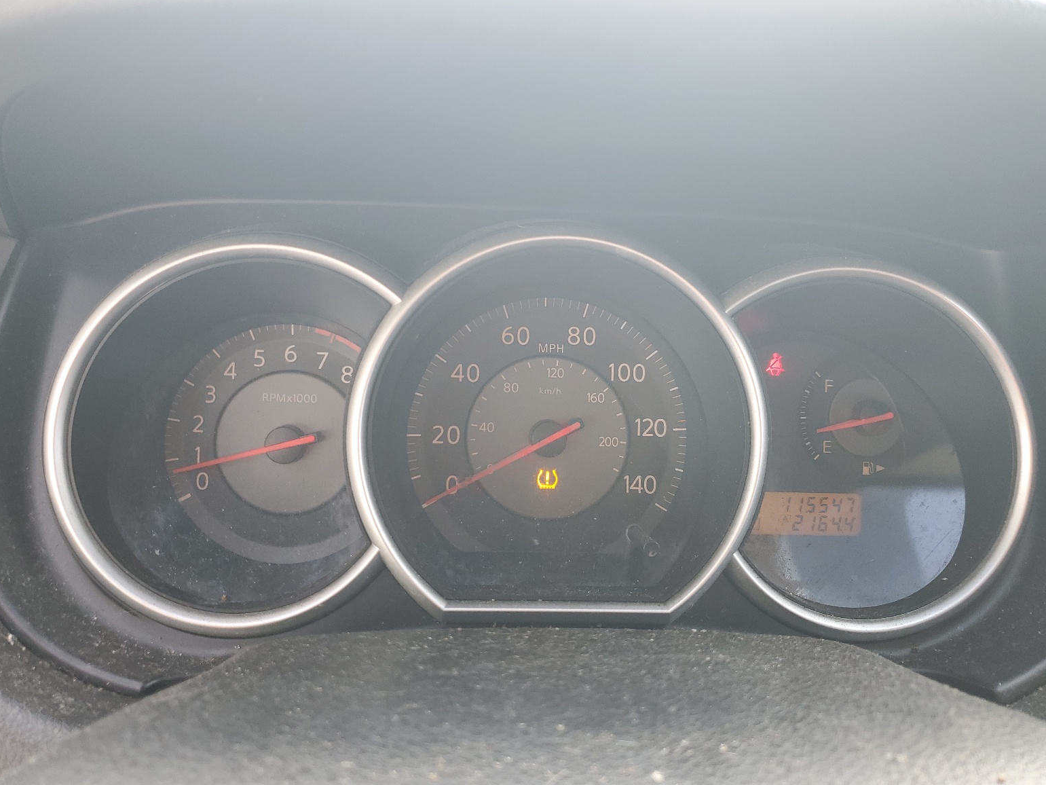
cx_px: 536
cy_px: 388
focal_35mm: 27
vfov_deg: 51.4
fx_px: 816
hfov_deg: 65.3
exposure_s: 1/60.2
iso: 50
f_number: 1.5
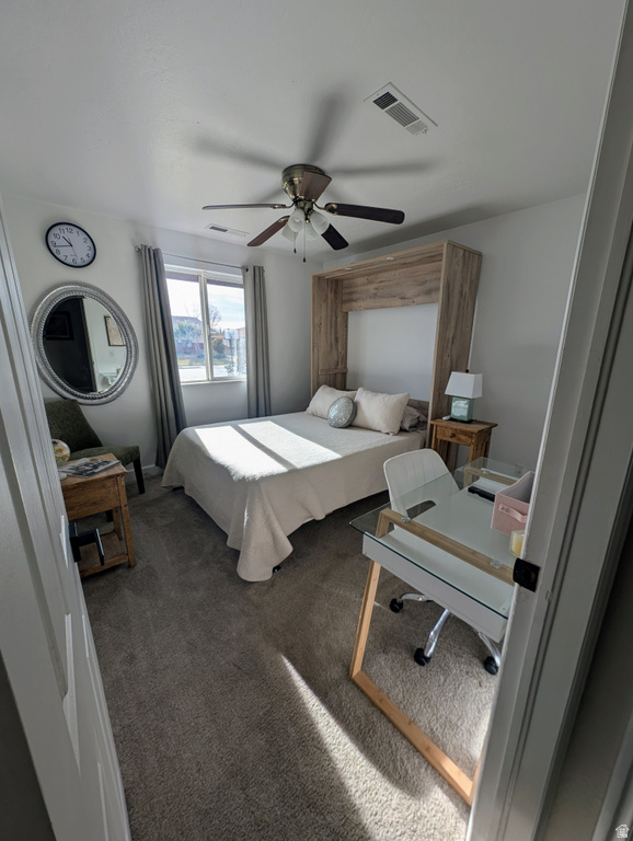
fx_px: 292
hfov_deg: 94.6
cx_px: 316
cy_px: 420
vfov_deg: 110.5
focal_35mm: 12
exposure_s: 1/448
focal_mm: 2.23
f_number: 1.95
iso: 43
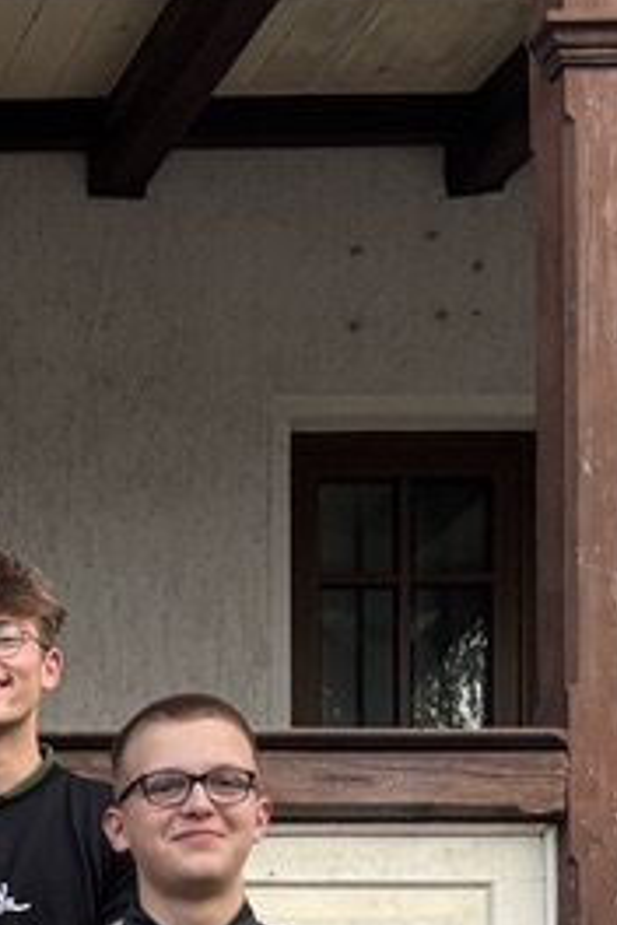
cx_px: -715
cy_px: 1296
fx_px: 2699
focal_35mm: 105
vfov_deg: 17.8
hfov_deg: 11.4
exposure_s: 1/60
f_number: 1.6
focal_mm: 5.96
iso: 125
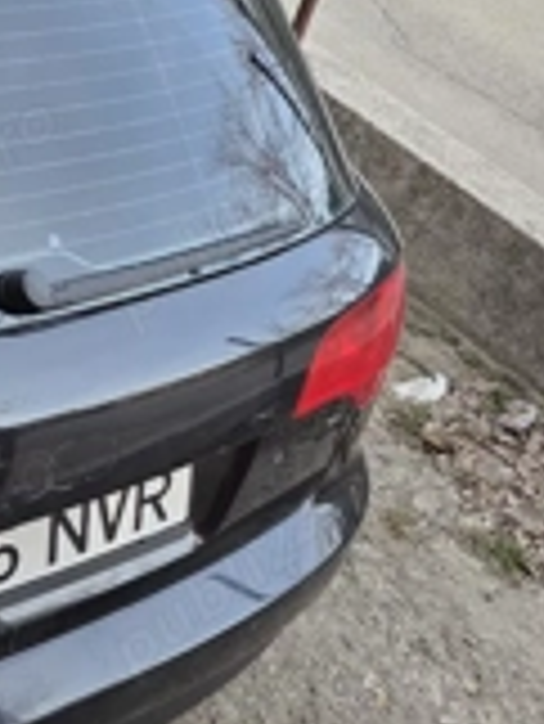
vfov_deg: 33.6
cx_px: 0
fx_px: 1193
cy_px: 265
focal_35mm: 57
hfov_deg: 24.5
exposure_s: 1/182
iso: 64
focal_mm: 5.4
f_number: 1.8
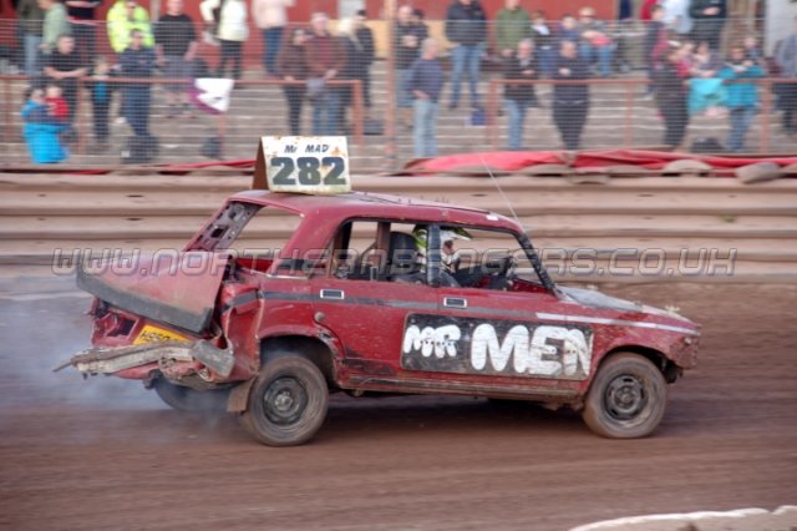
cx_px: 398
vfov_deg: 9.6
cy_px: 266
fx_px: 3153
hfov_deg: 14.4
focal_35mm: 142
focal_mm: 95
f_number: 5.6
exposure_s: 1/200
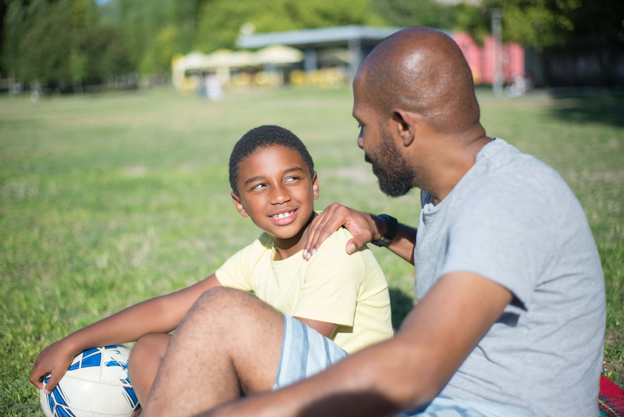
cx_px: 312
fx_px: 867
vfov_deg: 27.0
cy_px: 208
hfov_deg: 39.6
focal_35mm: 50
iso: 100
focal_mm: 50
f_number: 2
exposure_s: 1/2500
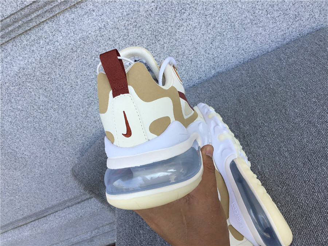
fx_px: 294
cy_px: 123
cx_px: 164
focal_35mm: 31
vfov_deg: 45.4
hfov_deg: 58.4
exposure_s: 1/360
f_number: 2.4
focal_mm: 3.3
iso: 25
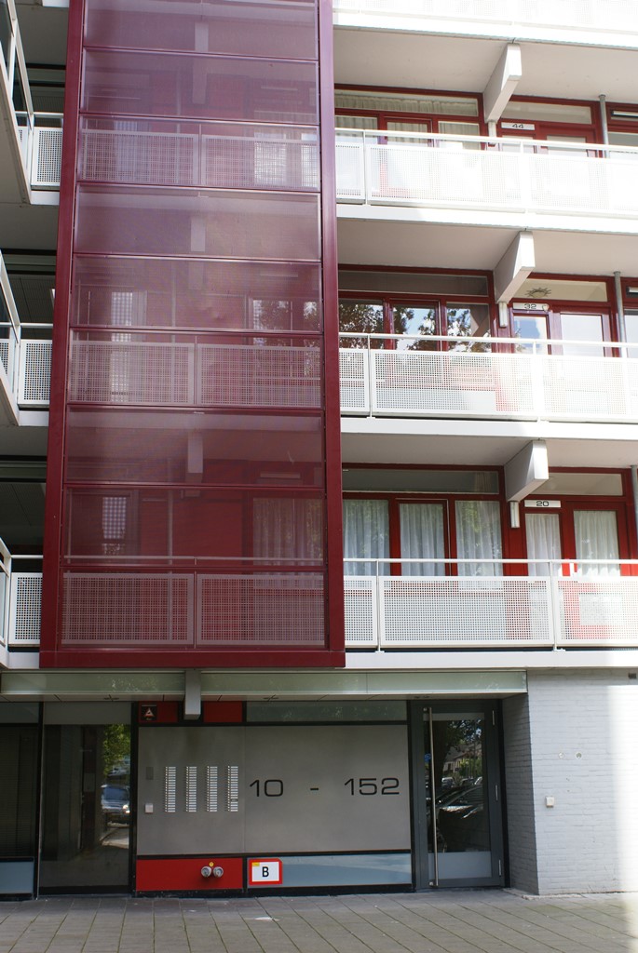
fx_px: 1114
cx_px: 319
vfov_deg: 46.4
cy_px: 476
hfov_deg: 32.0
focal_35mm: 42
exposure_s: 1/125
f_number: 7.1
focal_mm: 28
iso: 100
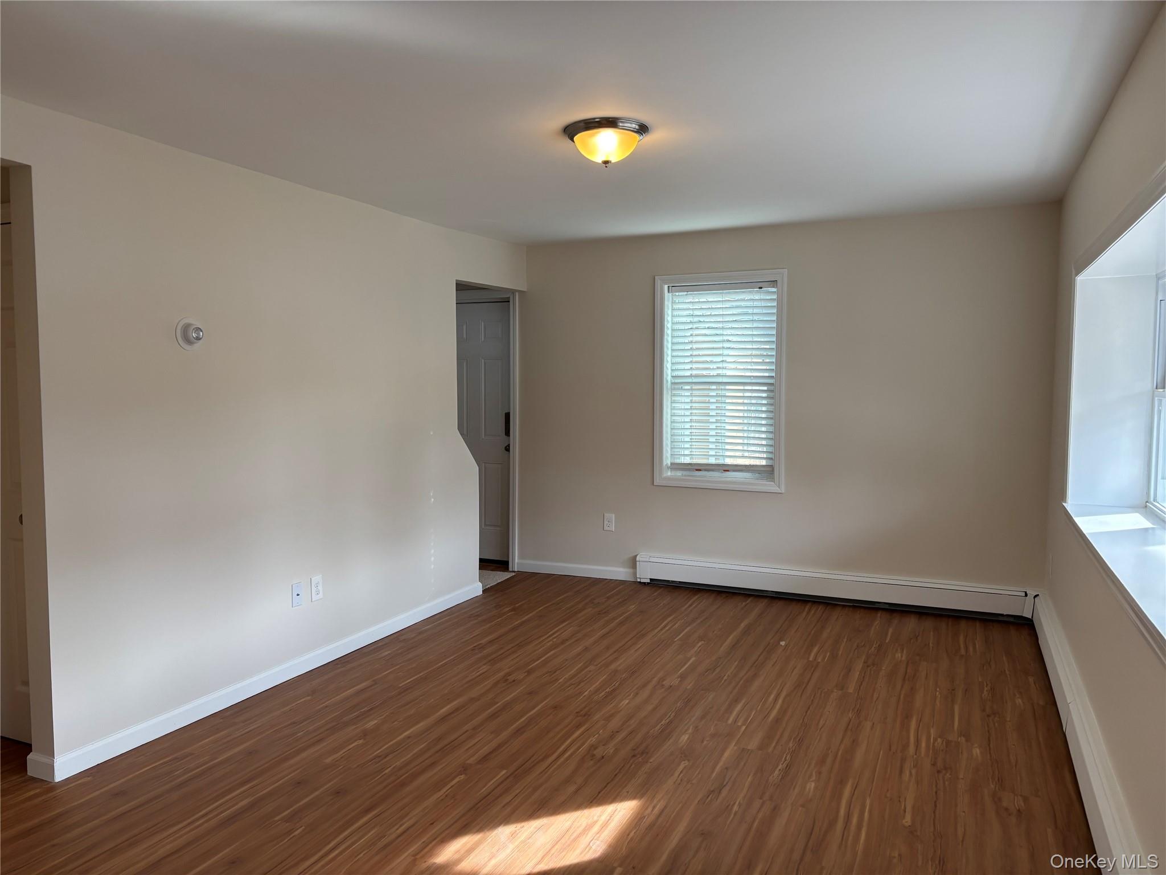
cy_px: 438
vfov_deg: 53.1
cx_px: 583
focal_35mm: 26
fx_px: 876
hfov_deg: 67.3
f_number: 1.6
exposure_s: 1/120
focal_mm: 5.96
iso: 100
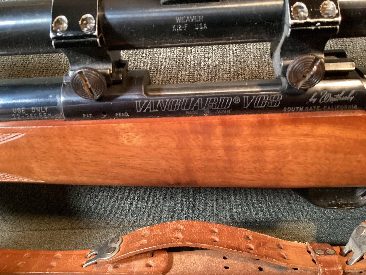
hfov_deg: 58.3
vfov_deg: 45.4
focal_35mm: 31
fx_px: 328
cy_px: 138
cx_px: 183
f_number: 2.4
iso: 400
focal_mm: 3.3
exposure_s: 1/30
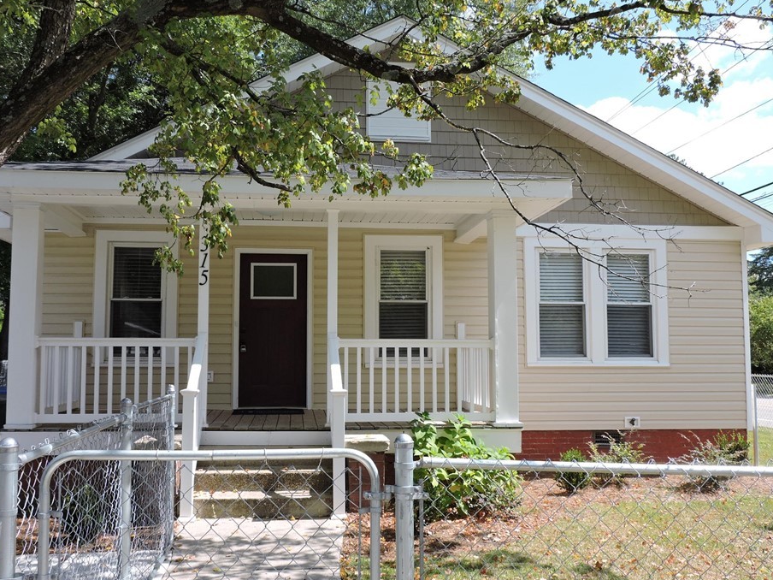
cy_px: 293
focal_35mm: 34
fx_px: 759
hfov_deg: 53.9
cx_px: 349
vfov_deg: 41.8
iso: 100
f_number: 3.1
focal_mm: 5.4
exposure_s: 1/640
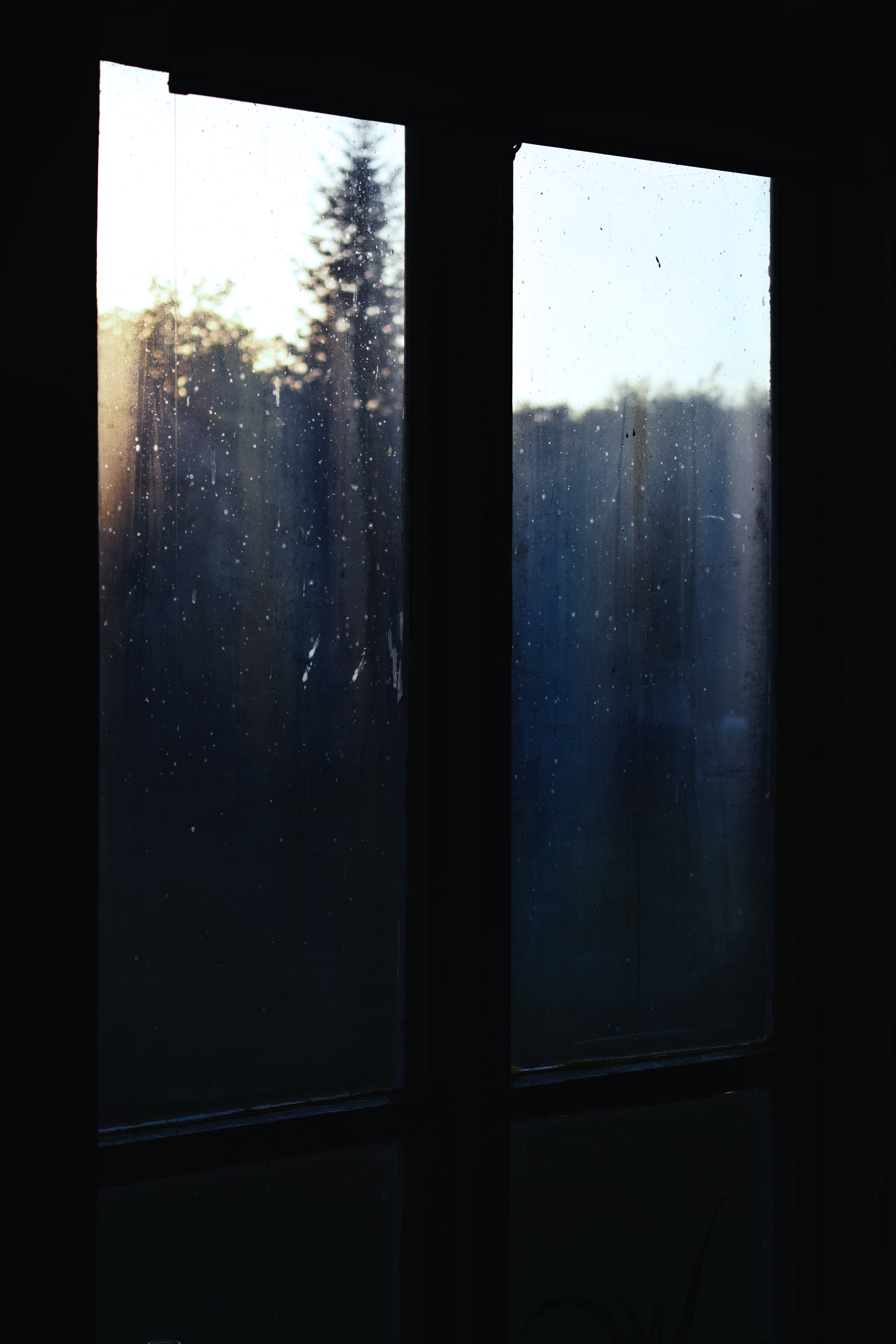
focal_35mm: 78
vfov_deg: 26.0
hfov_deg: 17.5
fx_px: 2912
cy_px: 672
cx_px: 448
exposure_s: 1/400
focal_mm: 52
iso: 200
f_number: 5.6
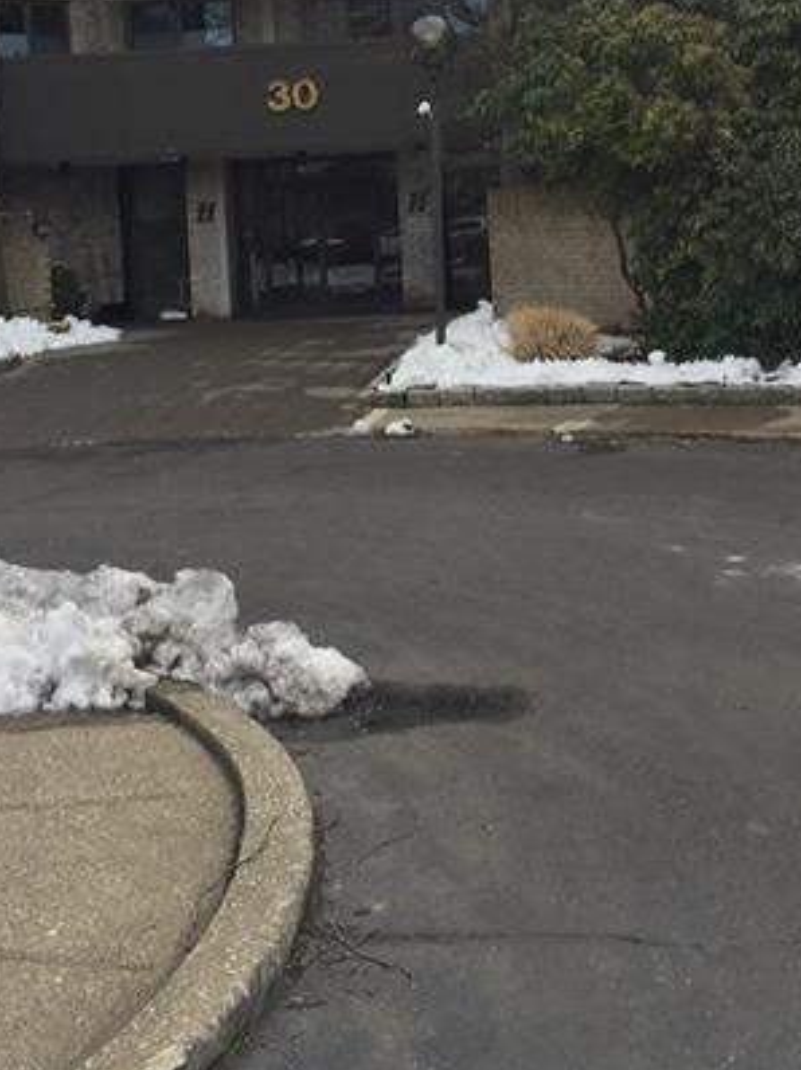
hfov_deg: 26.0
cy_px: 280
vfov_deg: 33.7
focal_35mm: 56
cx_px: 457
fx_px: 1730
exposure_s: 1/842
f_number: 2.2
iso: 32
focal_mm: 4.15
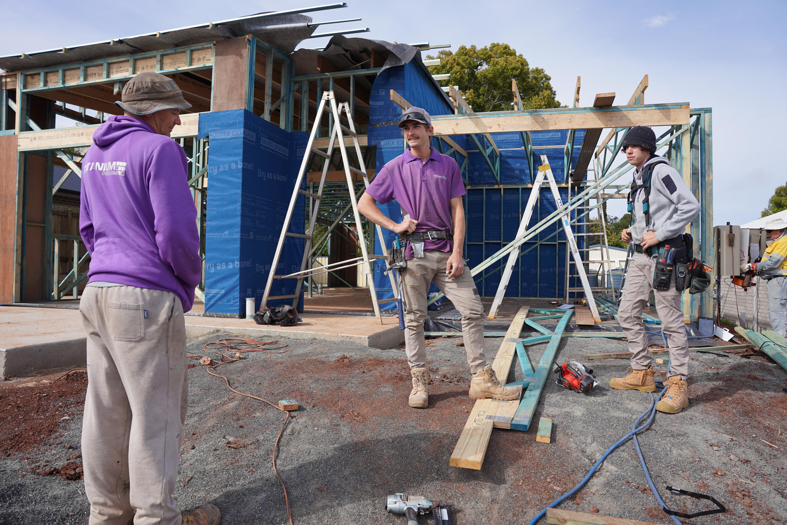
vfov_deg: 53.1
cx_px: 394
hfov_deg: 73.7
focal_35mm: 24
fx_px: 525
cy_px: 262
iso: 100
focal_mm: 24
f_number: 4.5
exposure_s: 1/800
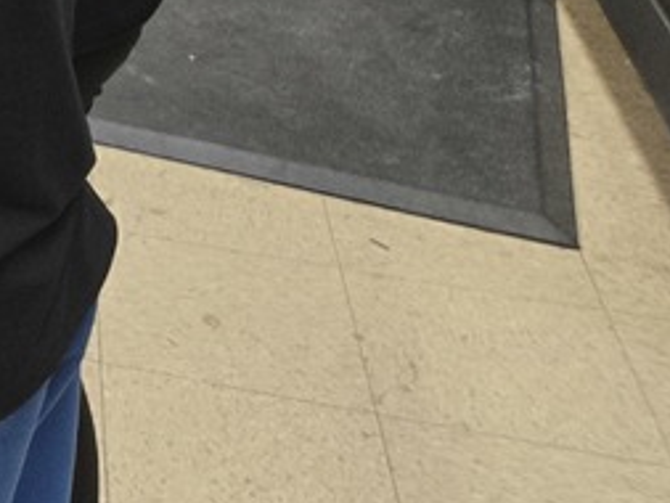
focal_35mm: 93
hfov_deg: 16.3
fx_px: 1801
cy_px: -289
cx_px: -659
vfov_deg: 14.6
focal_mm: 5.4
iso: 320
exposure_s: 1/120
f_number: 1.8
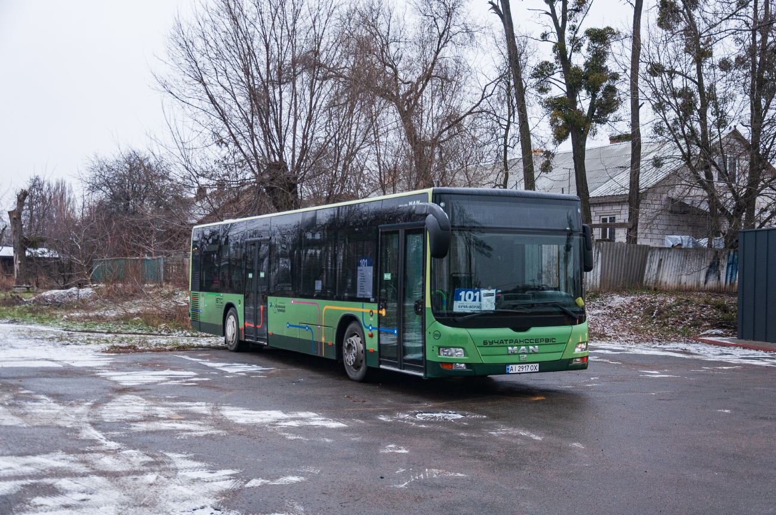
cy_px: 258
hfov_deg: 46.5
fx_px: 904
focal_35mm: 42
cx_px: 388
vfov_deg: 31.8
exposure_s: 1/30
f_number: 4.5
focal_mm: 28
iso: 250
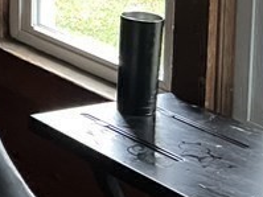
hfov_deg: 12.8
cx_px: -267
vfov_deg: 10.5
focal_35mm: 134
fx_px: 1017
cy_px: -135
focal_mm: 5.7
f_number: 1.5
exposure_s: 1/38
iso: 640
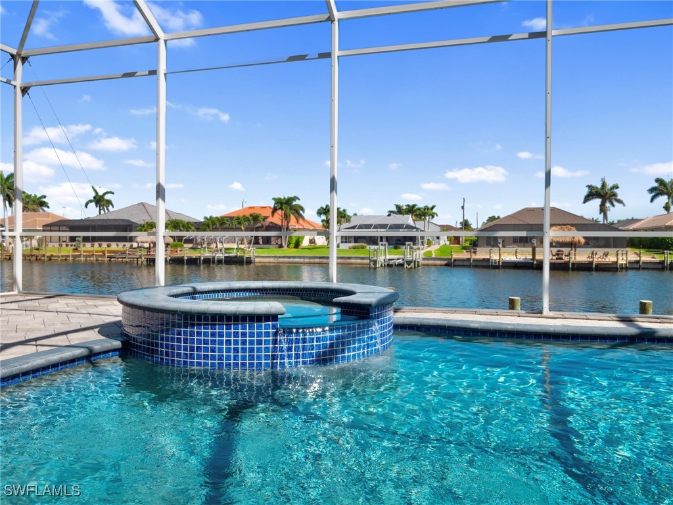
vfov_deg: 49.7
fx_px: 544
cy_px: 252
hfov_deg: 63.4
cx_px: 336
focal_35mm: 28
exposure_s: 1/400
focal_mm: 14
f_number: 7.1
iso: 200
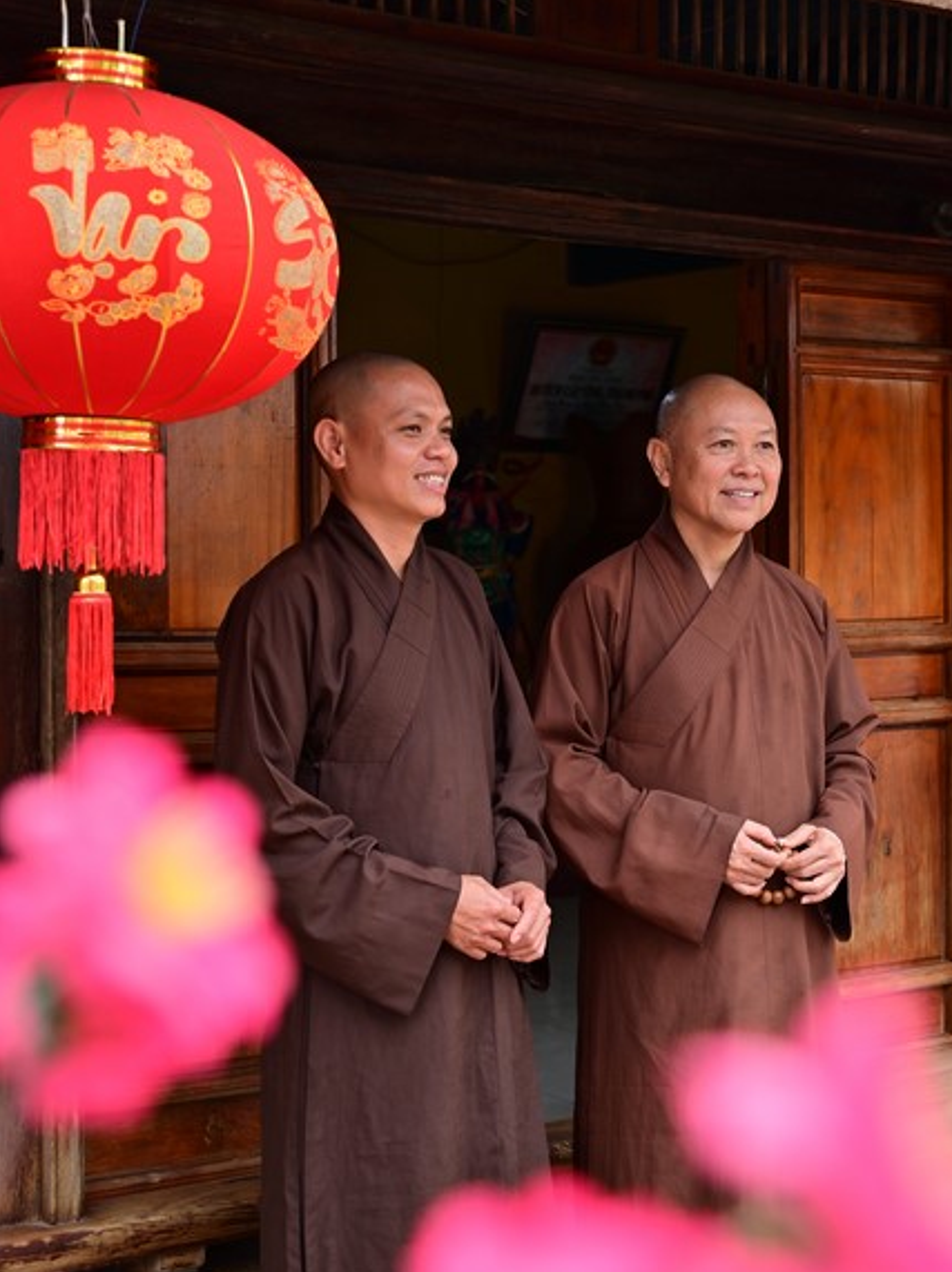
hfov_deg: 25.6
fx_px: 2092
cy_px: 652
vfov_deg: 33.8
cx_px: 479
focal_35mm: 57
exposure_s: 1/80
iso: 100
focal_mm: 52
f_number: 5
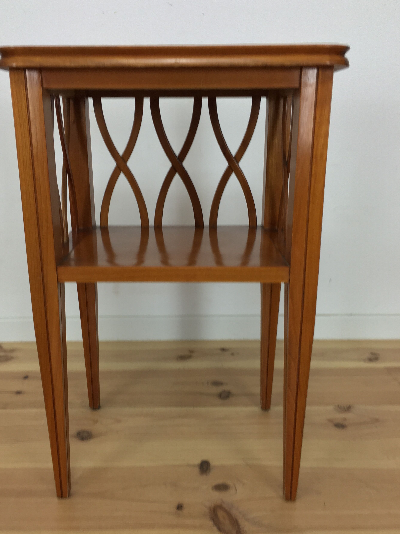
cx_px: 183
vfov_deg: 55.3
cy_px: 278
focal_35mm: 33
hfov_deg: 42.9
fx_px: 508
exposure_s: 1/33
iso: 40
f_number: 2.2
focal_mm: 4.15
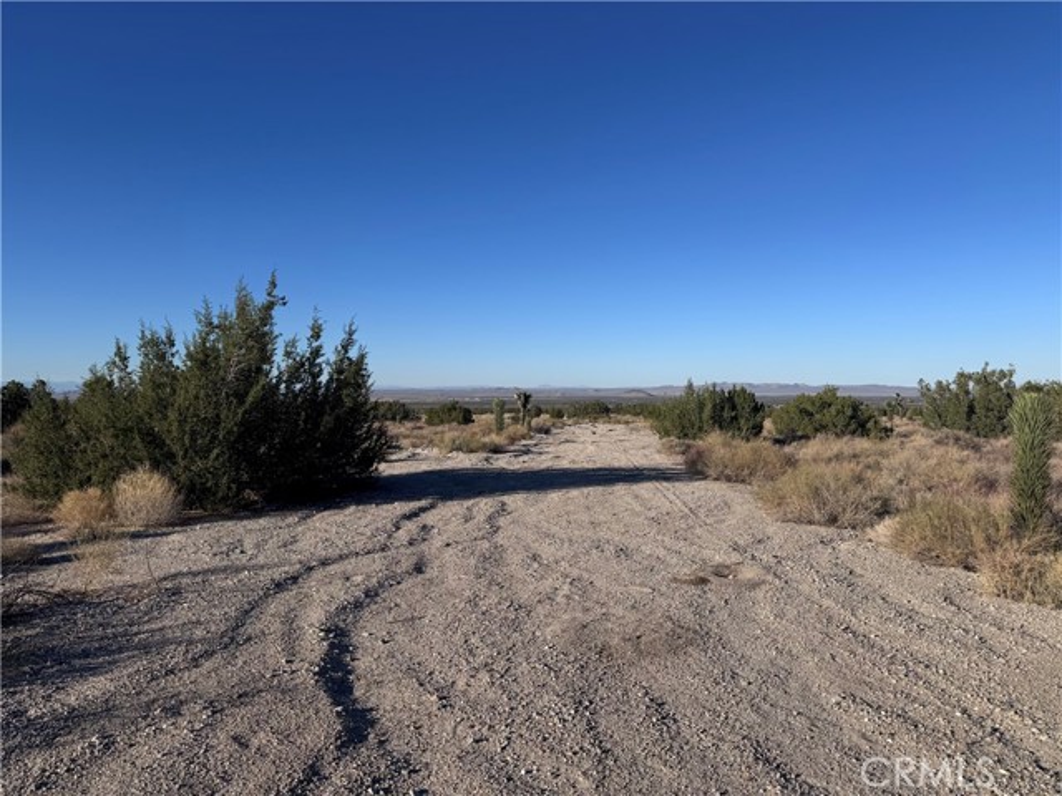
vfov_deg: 56.8
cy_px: 398
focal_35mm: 24
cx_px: 531
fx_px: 736
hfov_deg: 71.6
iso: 80
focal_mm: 6.76
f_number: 1.78
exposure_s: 1/6410
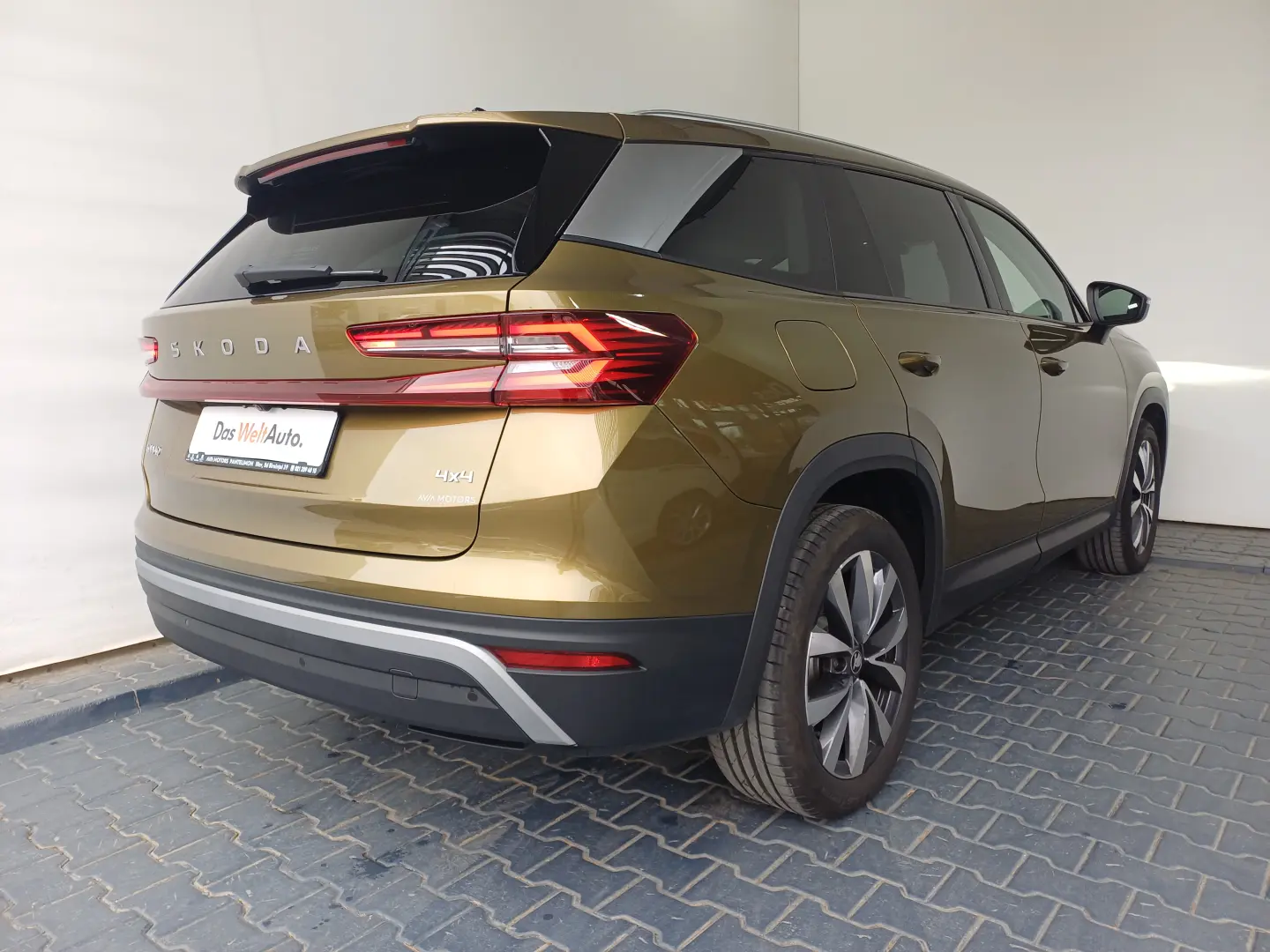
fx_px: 917
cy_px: 476
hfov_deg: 69.4
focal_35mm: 25
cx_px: 635
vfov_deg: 54.9
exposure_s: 1/151
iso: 50
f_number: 1.8
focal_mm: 4.65
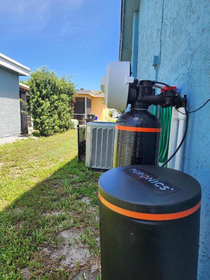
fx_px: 186
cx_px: 105
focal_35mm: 23
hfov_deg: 58.9
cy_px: 140
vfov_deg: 73.9
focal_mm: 6.4
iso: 12
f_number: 1.8
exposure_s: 1/319
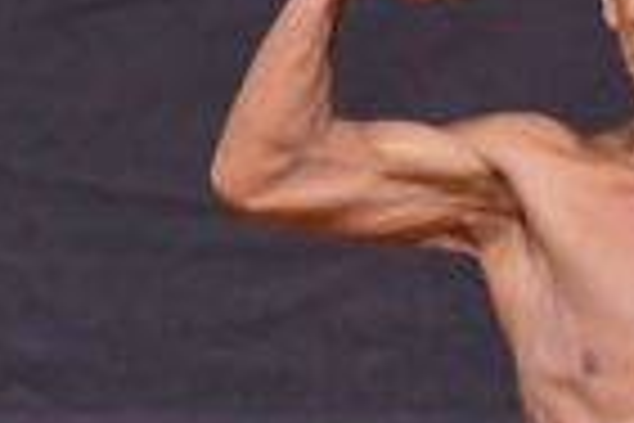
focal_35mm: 1406
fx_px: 24759
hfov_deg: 1.5
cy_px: 760
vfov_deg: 1.0
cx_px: 681
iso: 5000
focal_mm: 170
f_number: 5.6
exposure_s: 1/400
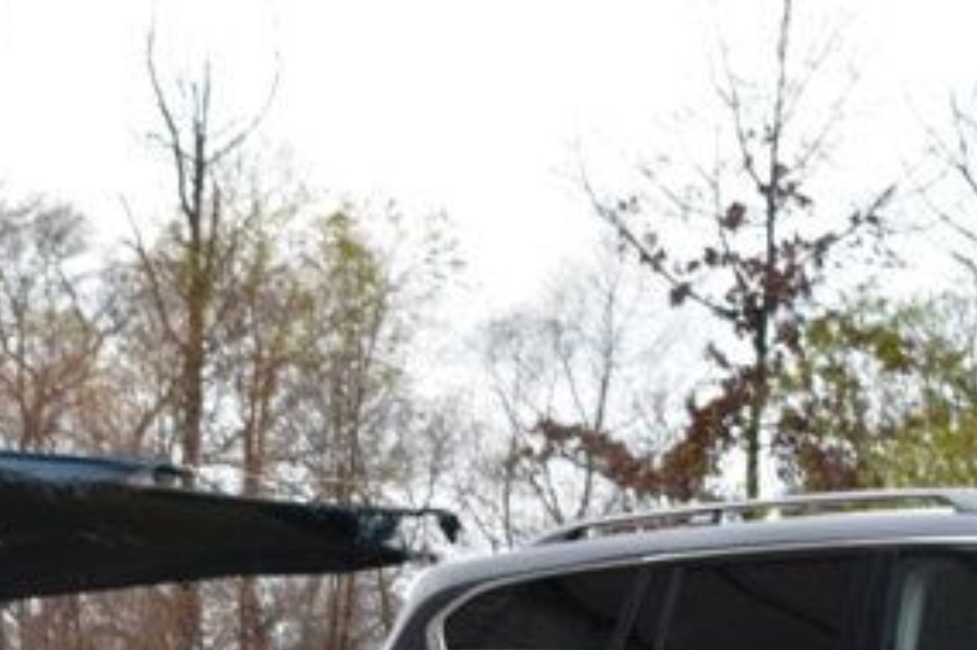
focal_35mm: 184
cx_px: 399
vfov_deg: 7.3
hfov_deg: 11.2
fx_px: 4990
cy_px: 1087
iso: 400
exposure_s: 1/30
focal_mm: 34
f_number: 7.1
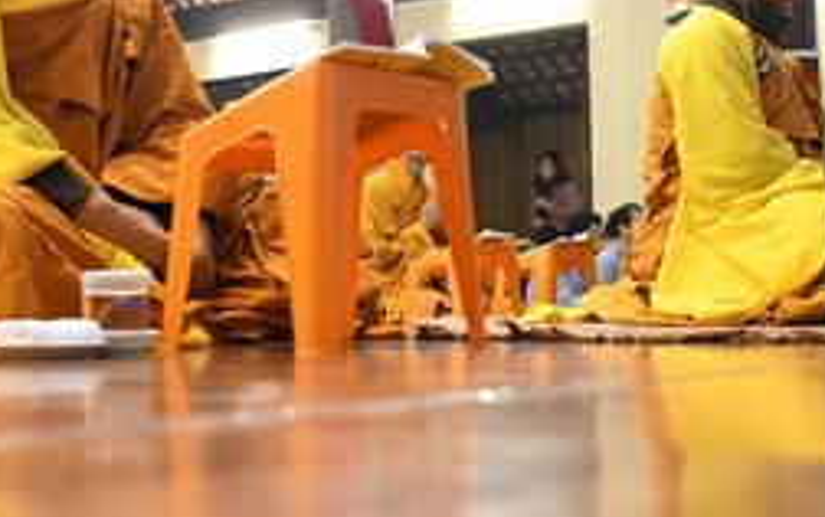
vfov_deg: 20.7
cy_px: 257
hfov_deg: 31.9
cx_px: 206
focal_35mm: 63
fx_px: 1418
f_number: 2.8
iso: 2500
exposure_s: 1/160
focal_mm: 24
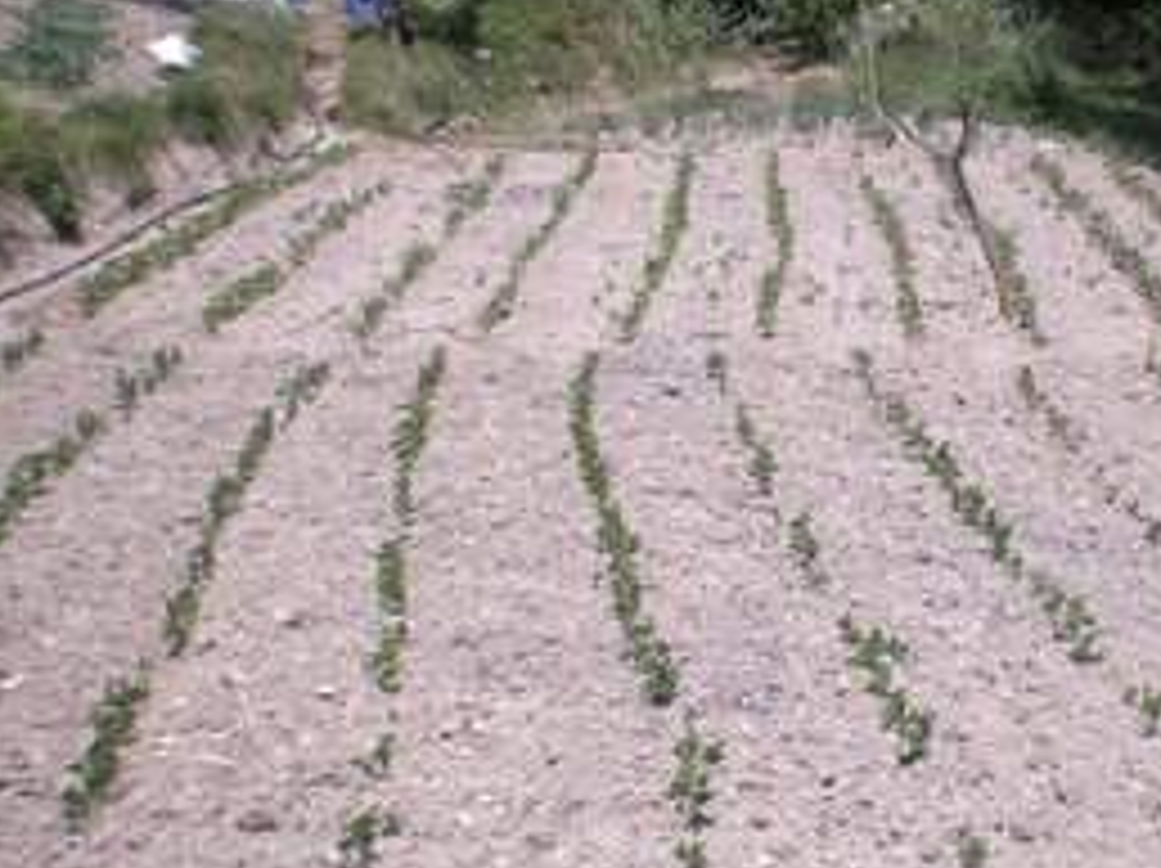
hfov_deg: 32.5
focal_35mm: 59
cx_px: 742
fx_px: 1977
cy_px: 504
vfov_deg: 24.7
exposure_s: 1/638
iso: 64
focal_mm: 6.3
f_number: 4.6
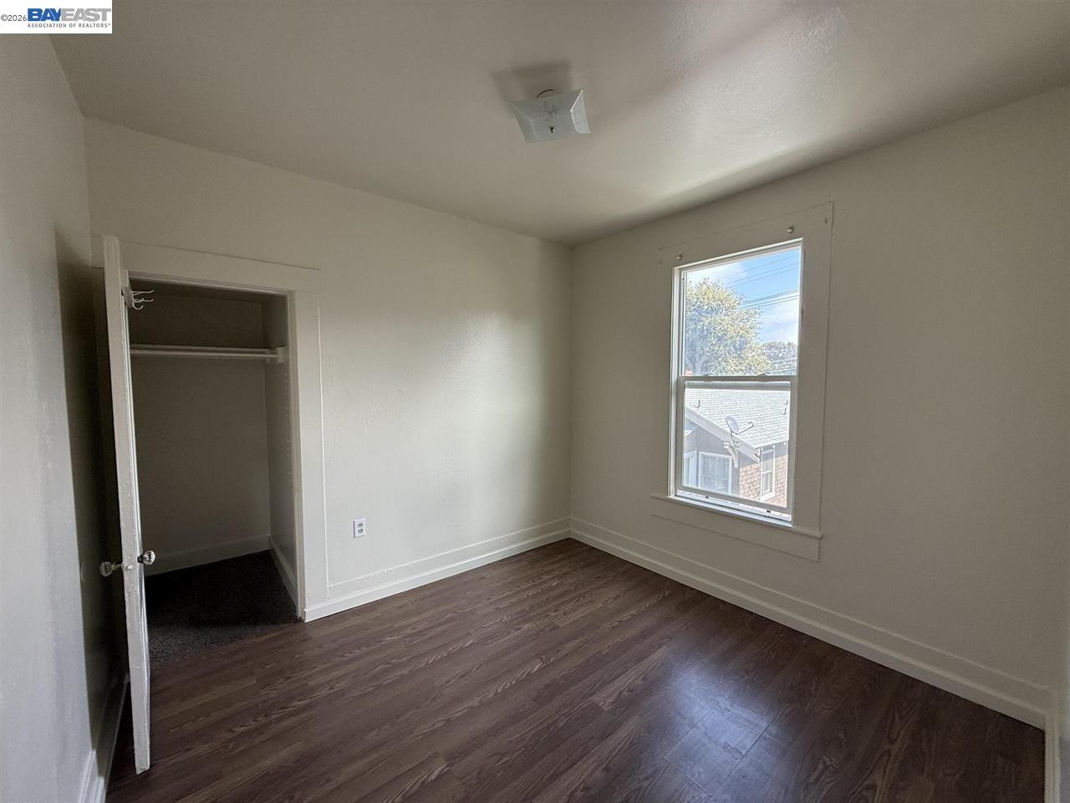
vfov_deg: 85.7
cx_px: 535
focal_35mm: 14
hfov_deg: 102.1
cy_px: 402
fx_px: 433
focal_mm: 2.22
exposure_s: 1/123
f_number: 2.2
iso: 64
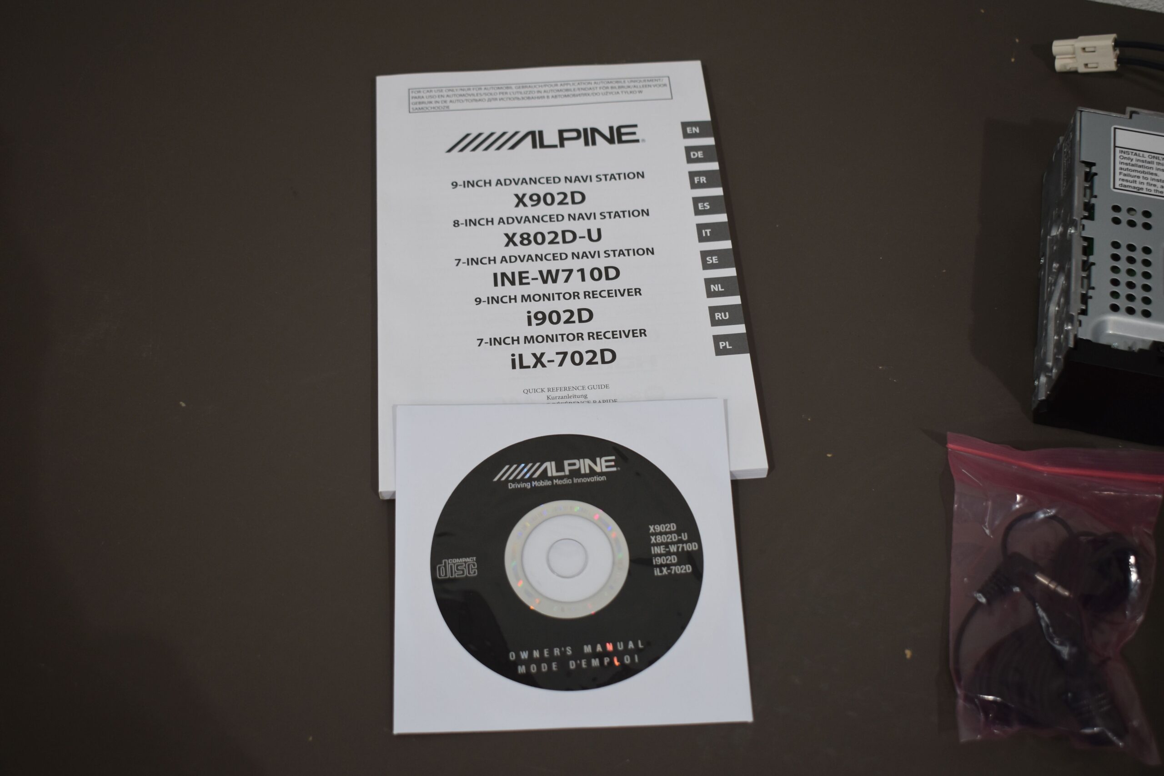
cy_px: 388
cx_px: 582
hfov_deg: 45.0
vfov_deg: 30.9
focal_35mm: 44
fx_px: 1406
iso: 450
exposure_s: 1/250
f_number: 4.2
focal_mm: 29
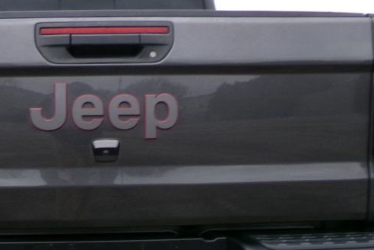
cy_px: 150
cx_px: 87
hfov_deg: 37.1
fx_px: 540
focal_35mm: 52
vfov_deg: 25.9
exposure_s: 1/38
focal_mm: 4.3
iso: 100
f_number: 3.7
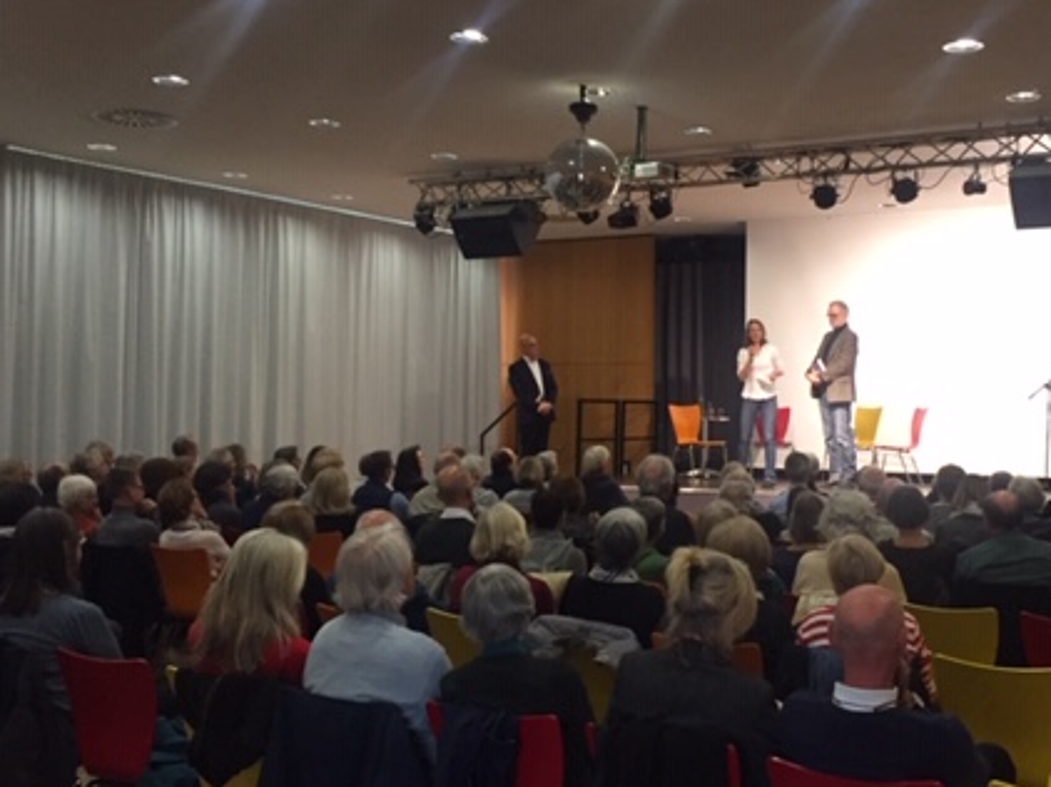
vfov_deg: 32.8
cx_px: 672
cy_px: 341
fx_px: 1335
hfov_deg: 42.6
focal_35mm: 44
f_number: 2.2
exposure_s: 1/33
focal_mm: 4.15
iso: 250
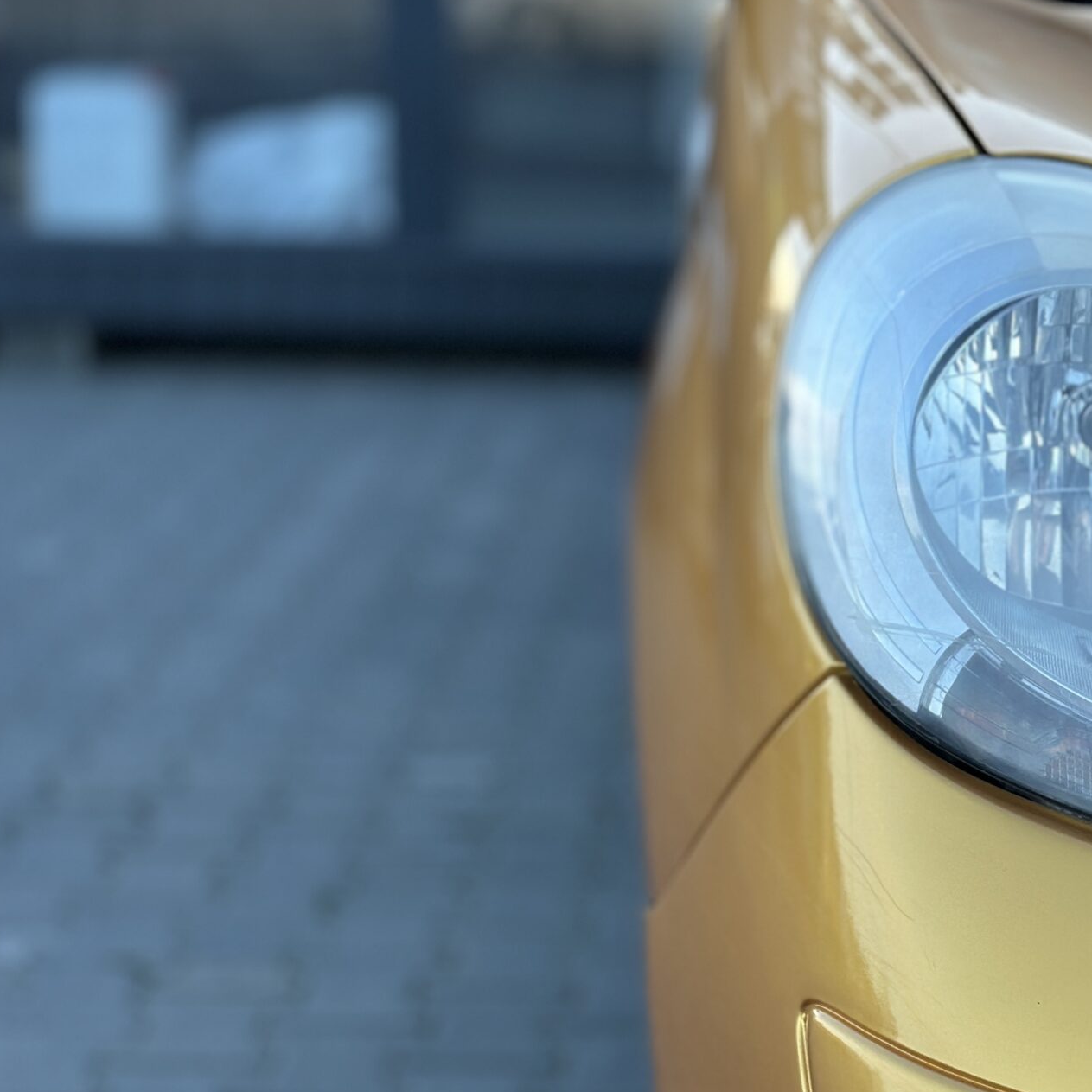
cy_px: 544
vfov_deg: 20.2
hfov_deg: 20.0
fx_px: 3069
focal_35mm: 86
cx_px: 808
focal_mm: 6.86
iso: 80
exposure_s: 1/580
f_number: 1.78
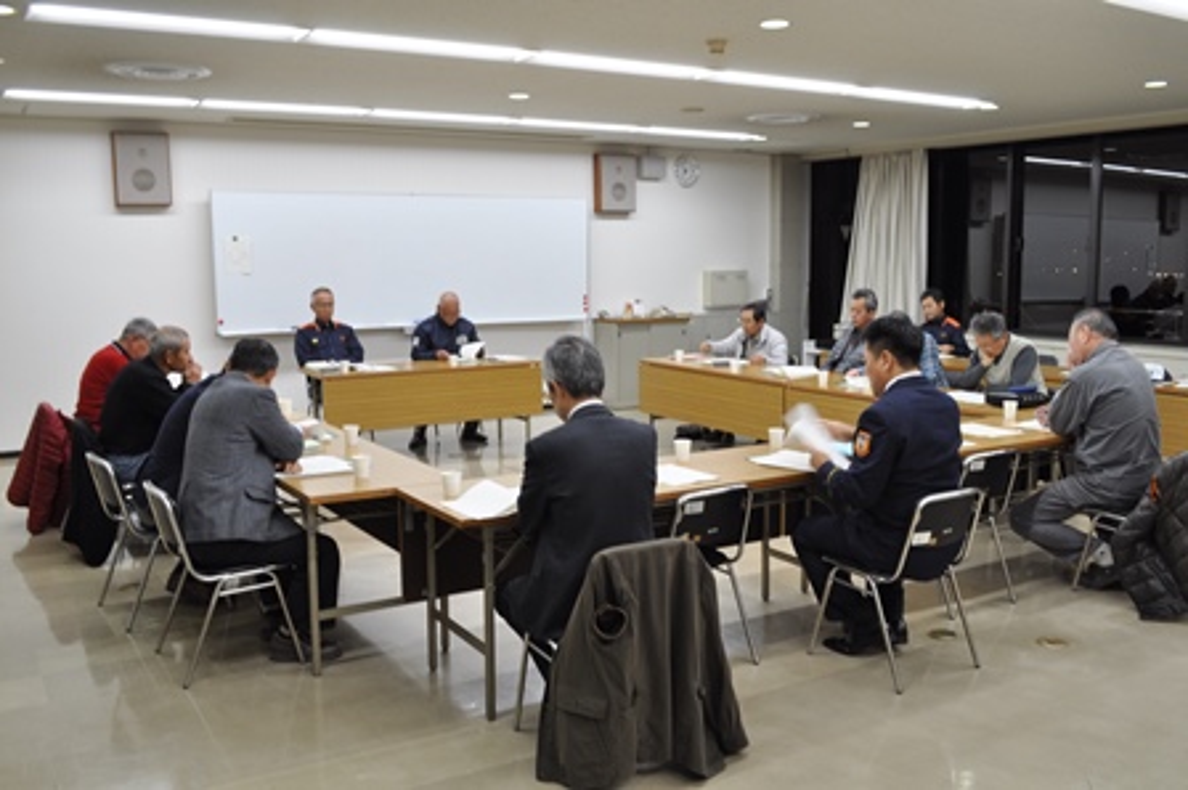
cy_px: 395
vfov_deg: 39.9
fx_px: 1088
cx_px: 594
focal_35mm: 33
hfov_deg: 57.3
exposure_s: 1/10
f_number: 14
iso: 500
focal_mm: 22
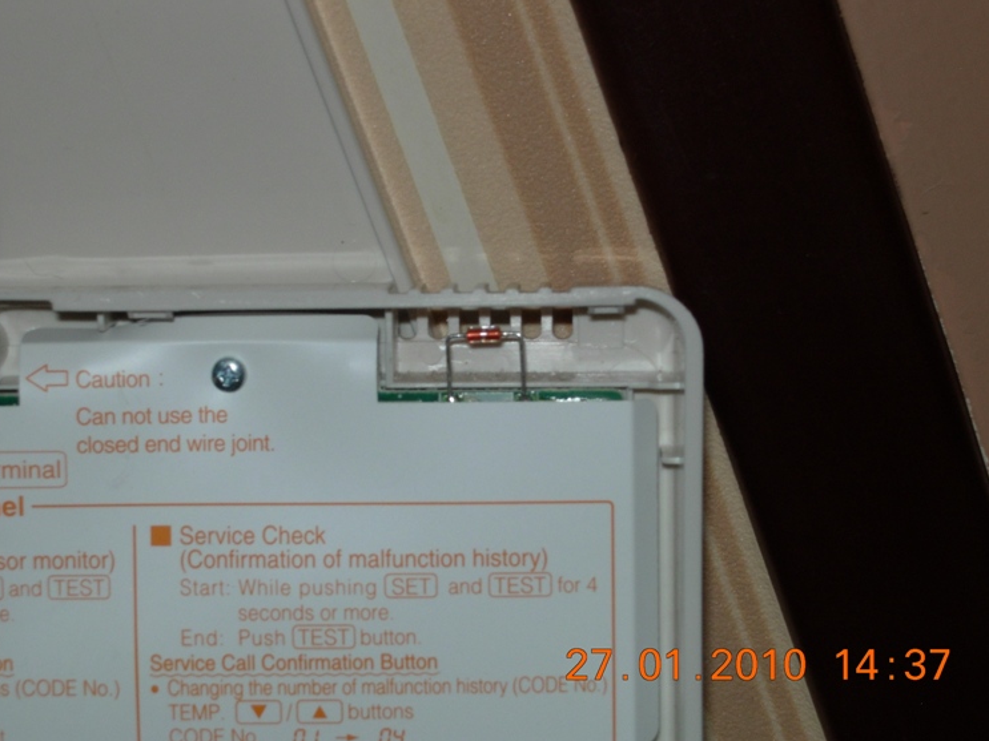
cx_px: 493
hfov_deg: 17.3
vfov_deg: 13.0
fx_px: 3257
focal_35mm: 114
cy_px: 371
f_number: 8.2
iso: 79
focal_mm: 23.4
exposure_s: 1/64
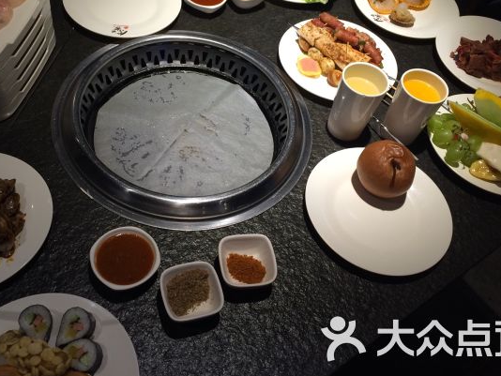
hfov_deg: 48.9
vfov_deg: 37.5
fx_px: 550
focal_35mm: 38
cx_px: 228
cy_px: 141
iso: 50
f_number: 2.2
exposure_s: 1/33
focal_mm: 4.15
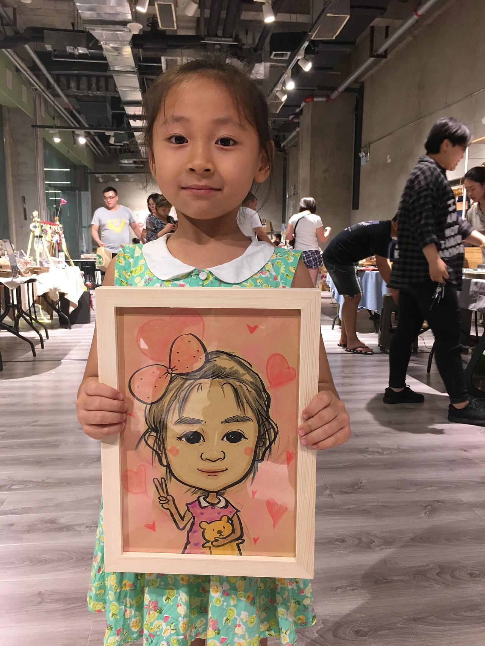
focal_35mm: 29
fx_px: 542
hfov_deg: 48.2
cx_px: 242
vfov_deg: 61.7
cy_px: 323
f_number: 2.2
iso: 64
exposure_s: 1/17
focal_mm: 4.15
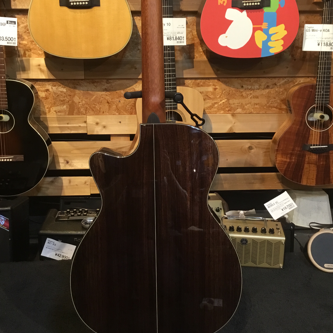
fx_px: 435
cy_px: 135
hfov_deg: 41.9
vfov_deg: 41.7
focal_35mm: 40
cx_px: 166
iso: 125
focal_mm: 3.3
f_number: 2.4
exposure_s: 1/30
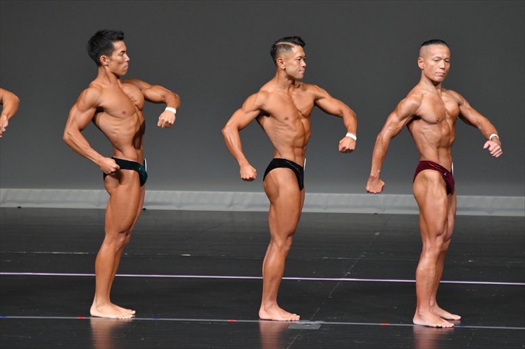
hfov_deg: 6.0
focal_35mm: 345
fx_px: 5029
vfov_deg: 4.0
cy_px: 174
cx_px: 262
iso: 4000
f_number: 5.6
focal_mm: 230
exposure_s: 1/400
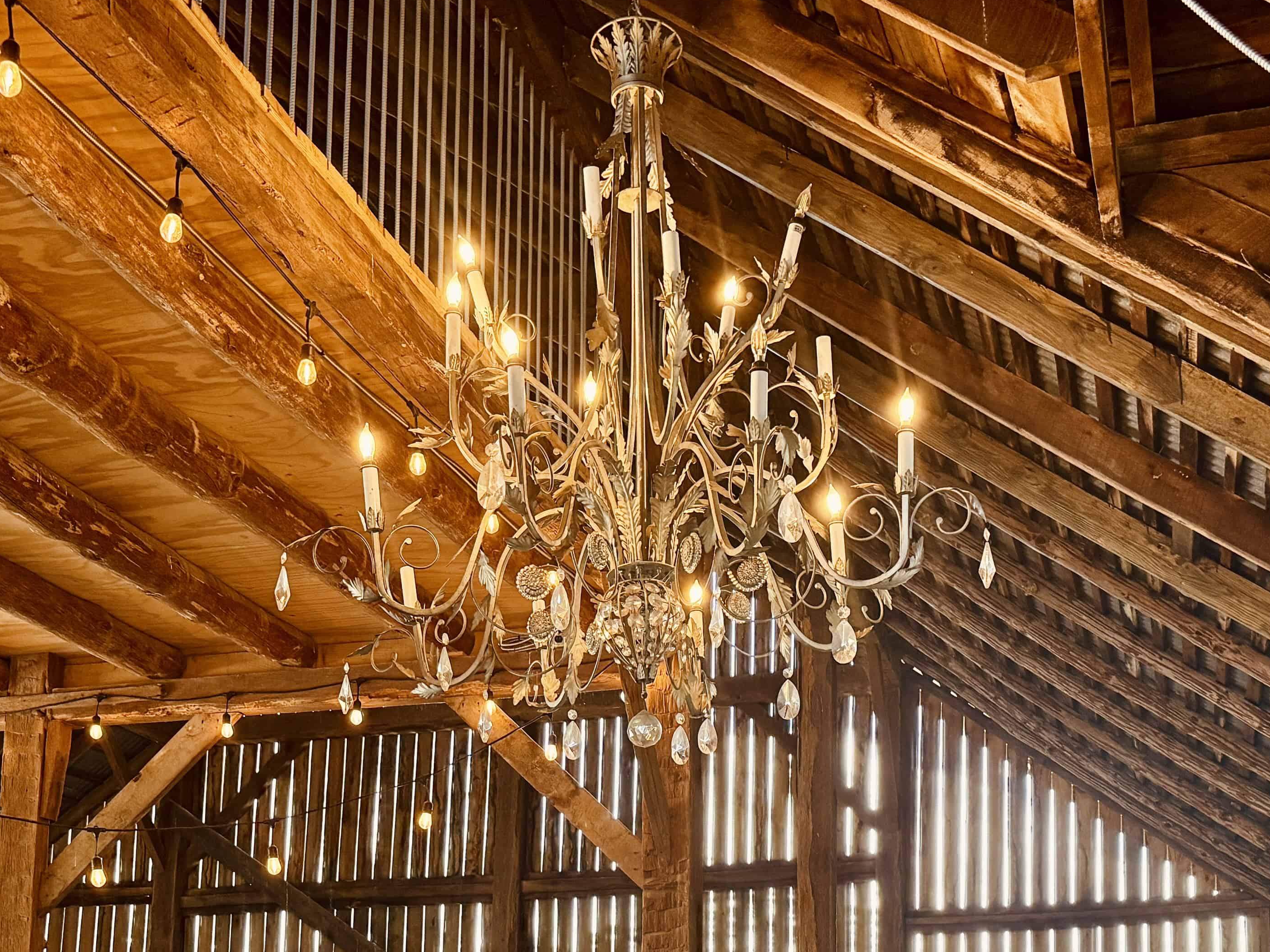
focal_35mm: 49
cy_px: 922
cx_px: 605
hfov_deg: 38.9
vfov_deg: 28.1
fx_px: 1798
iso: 320
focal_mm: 6.8
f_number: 1.8
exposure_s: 1/120
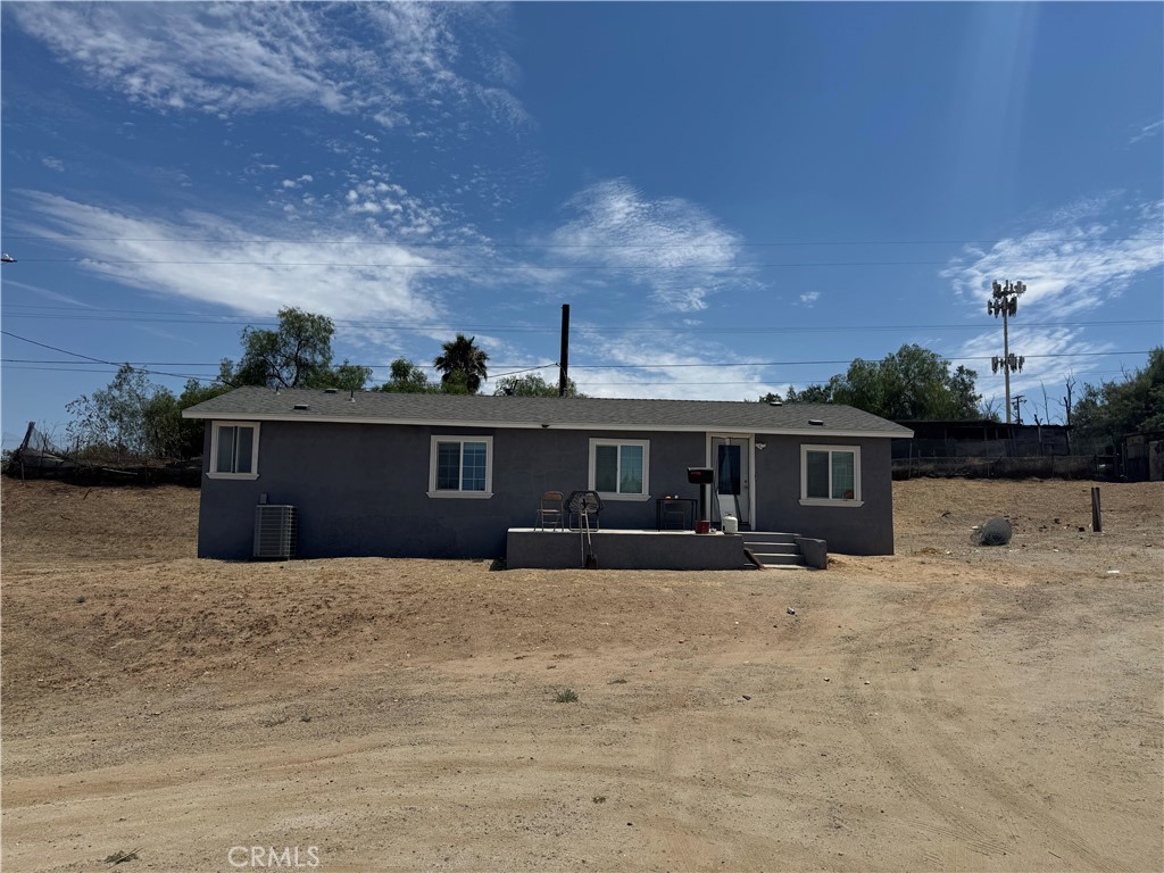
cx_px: 582
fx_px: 807
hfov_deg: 71.6
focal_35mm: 24
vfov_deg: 56.8
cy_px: 436
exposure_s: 1/9009
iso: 80
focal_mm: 6.76
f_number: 1.78
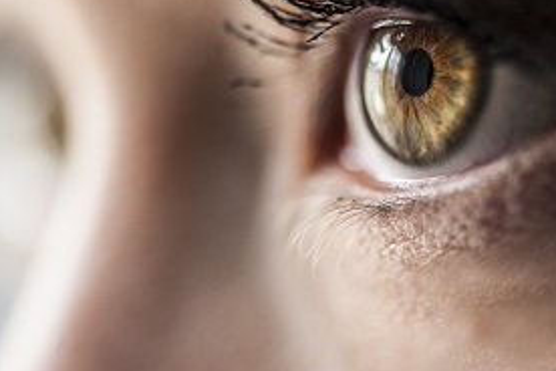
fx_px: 3521
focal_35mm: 228
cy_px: 164
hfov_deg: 9.0
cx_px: 393
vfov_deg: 6.0
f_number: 3.5
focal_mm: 105
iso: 200
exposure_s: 1/40
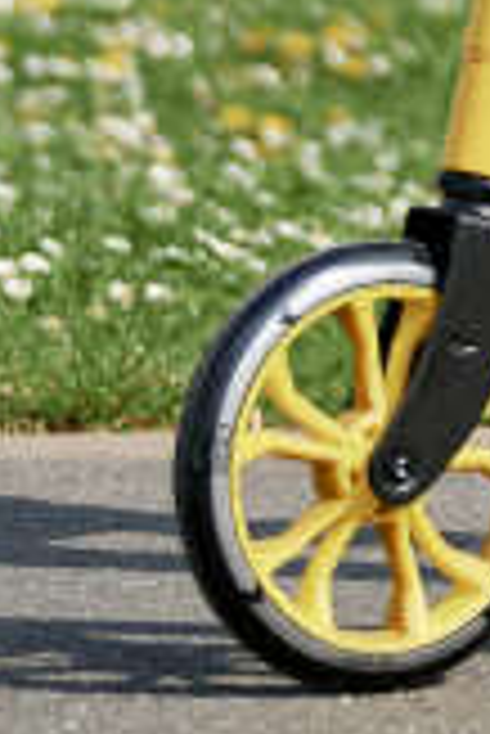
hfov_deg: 3.7
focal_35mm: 364
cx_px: 1020
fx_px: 7415
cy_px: -887
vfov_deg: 5.5
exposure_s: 1/4000
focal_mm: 55
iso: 320
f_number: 2.8
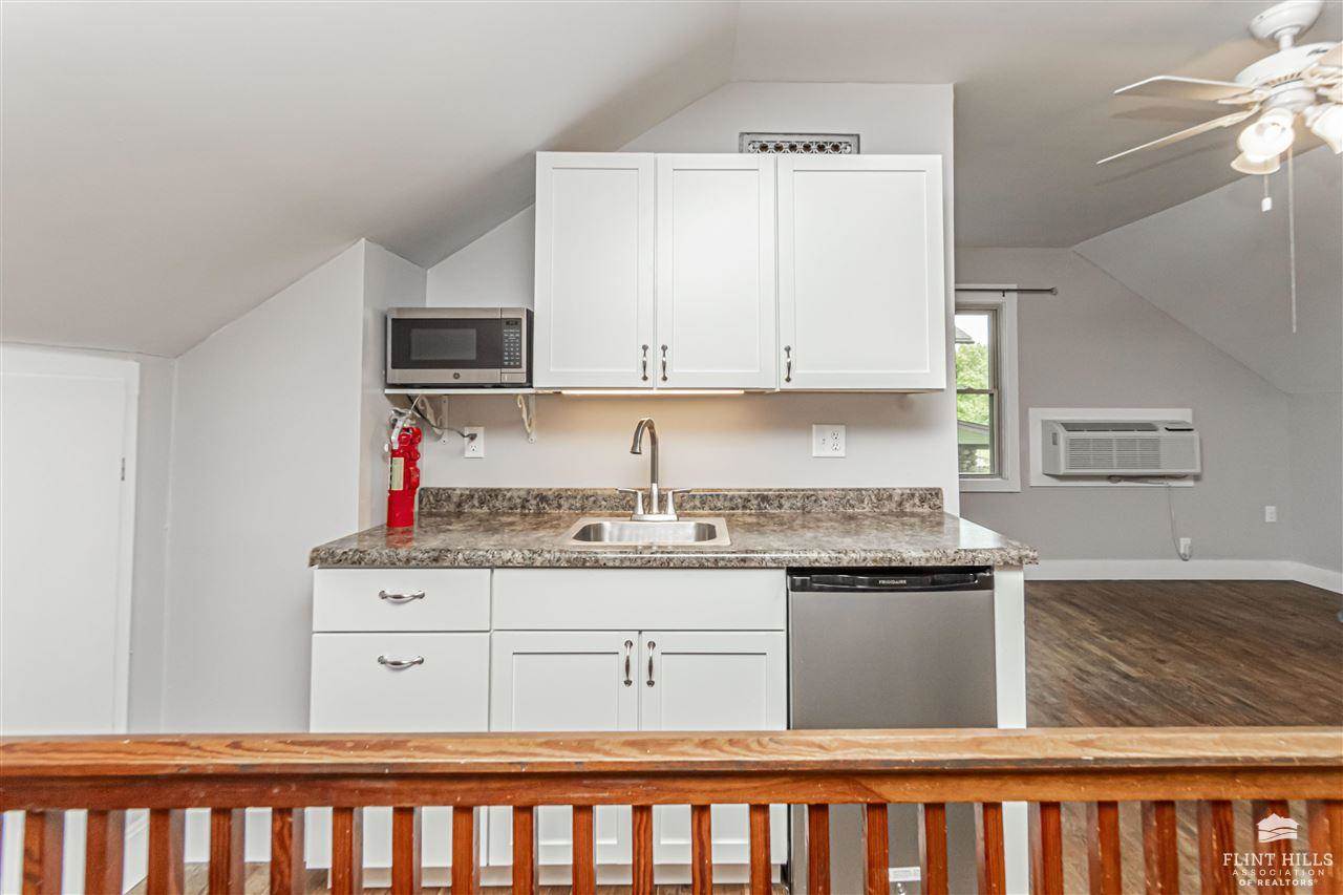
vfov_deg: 77.3
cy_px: 448
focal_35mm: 15
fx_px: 559
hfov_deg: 100.4
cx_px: 672
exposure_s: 1/60
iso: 2000
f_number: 10
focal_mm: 10
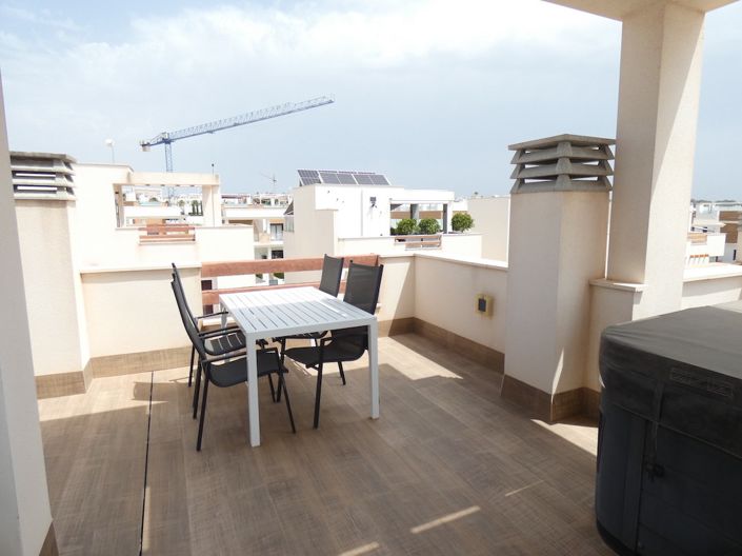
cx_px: 371
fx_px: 428
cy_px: 278
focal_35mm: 20
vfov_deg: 65.9
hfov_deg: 81.8
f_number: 2.8
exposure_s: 1/1000
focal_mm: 3.6
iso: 80
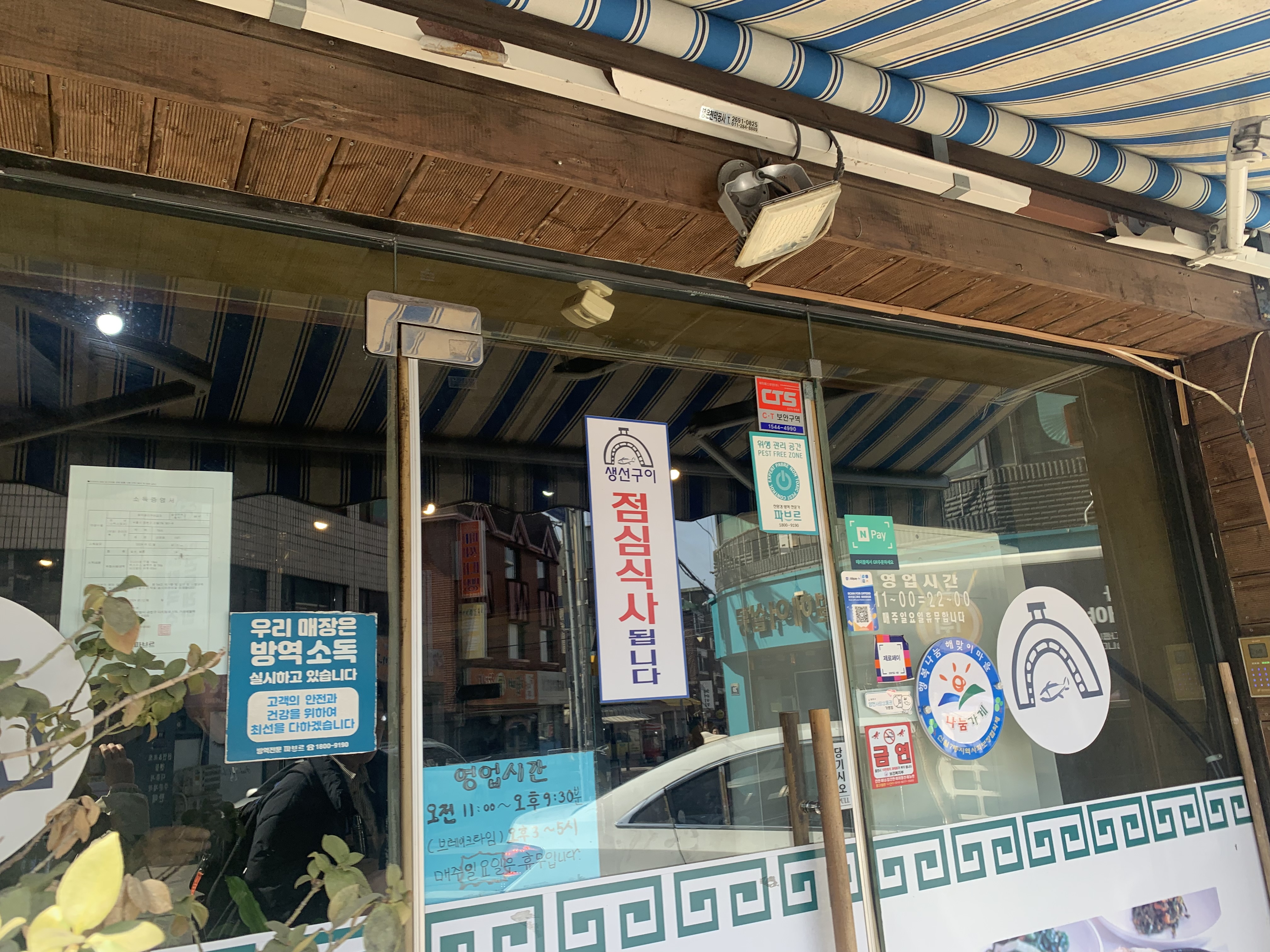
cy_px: 476
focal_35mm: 26
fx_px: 954
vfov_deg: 53.1
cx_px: 635
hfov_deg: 67.3
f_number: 1.8
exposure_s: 1/262
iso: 25
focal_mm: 4.25
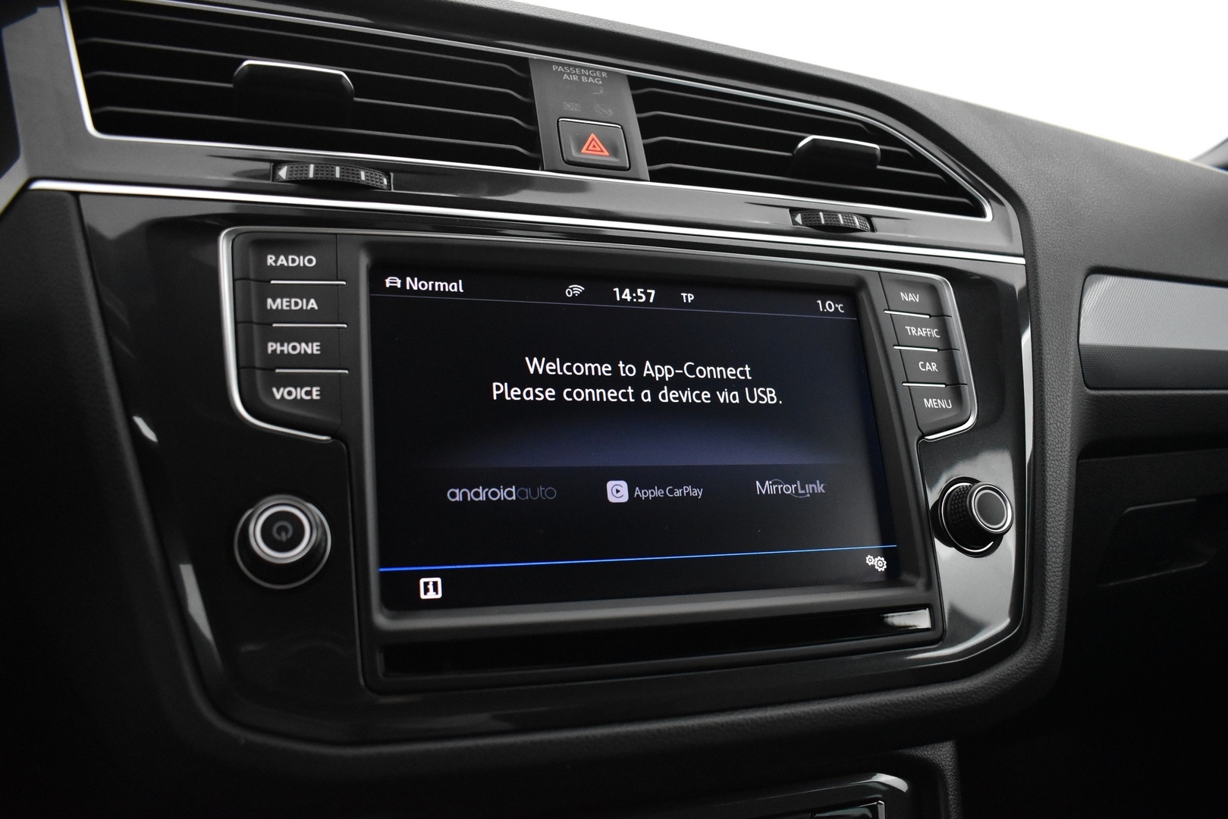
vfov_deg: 47.9
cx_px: 614
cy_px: 410
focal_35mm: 27
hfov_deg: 67.4
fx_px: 921
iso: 3200
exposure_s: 1/40
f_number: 3.5
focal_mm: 18
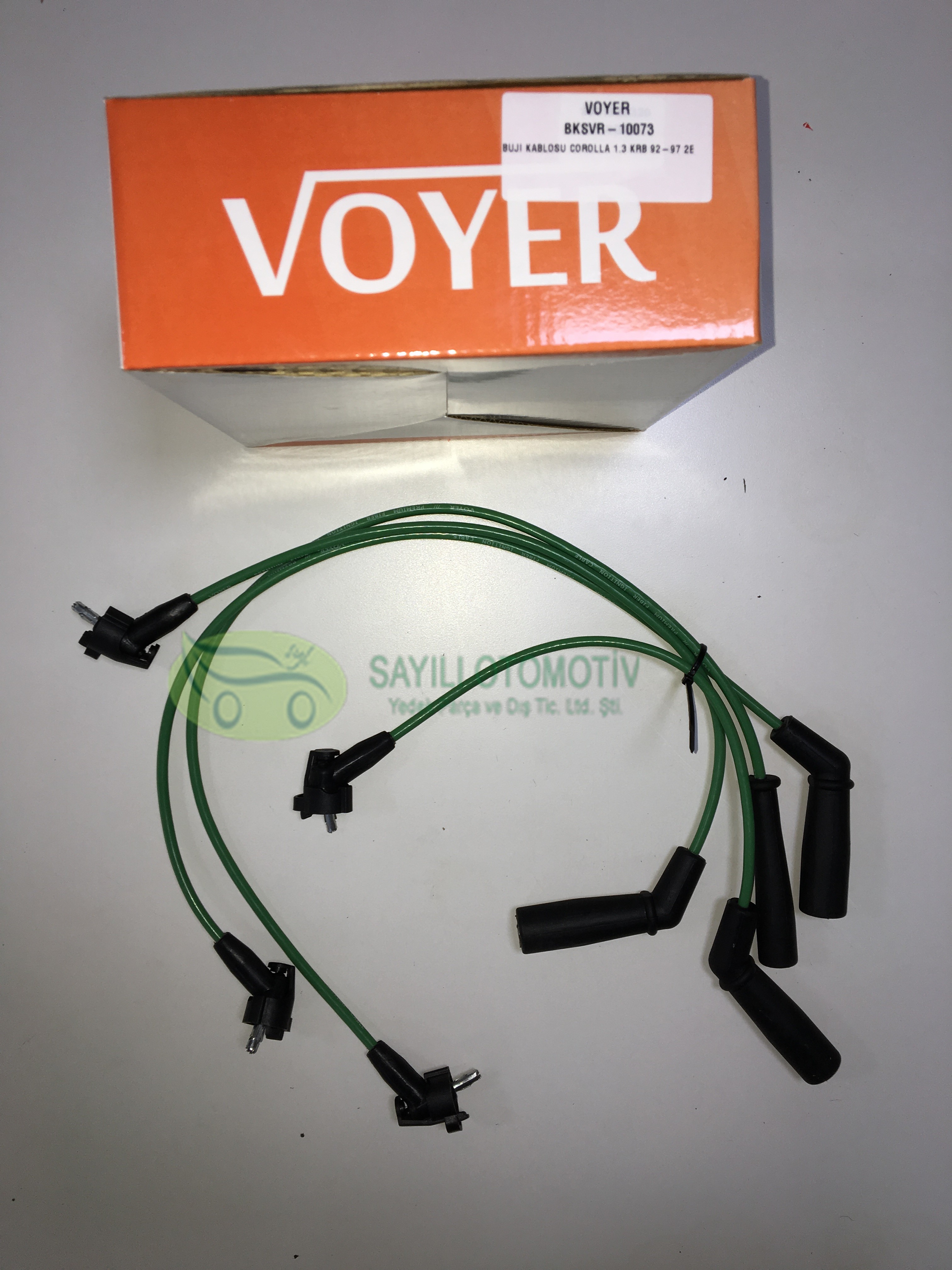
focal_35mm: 29
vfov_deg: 61.7
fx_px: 1063
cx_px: 476
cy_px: 635
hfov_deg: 48.2
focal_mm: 4.15
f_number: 2.2
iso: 25
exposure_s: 1/45
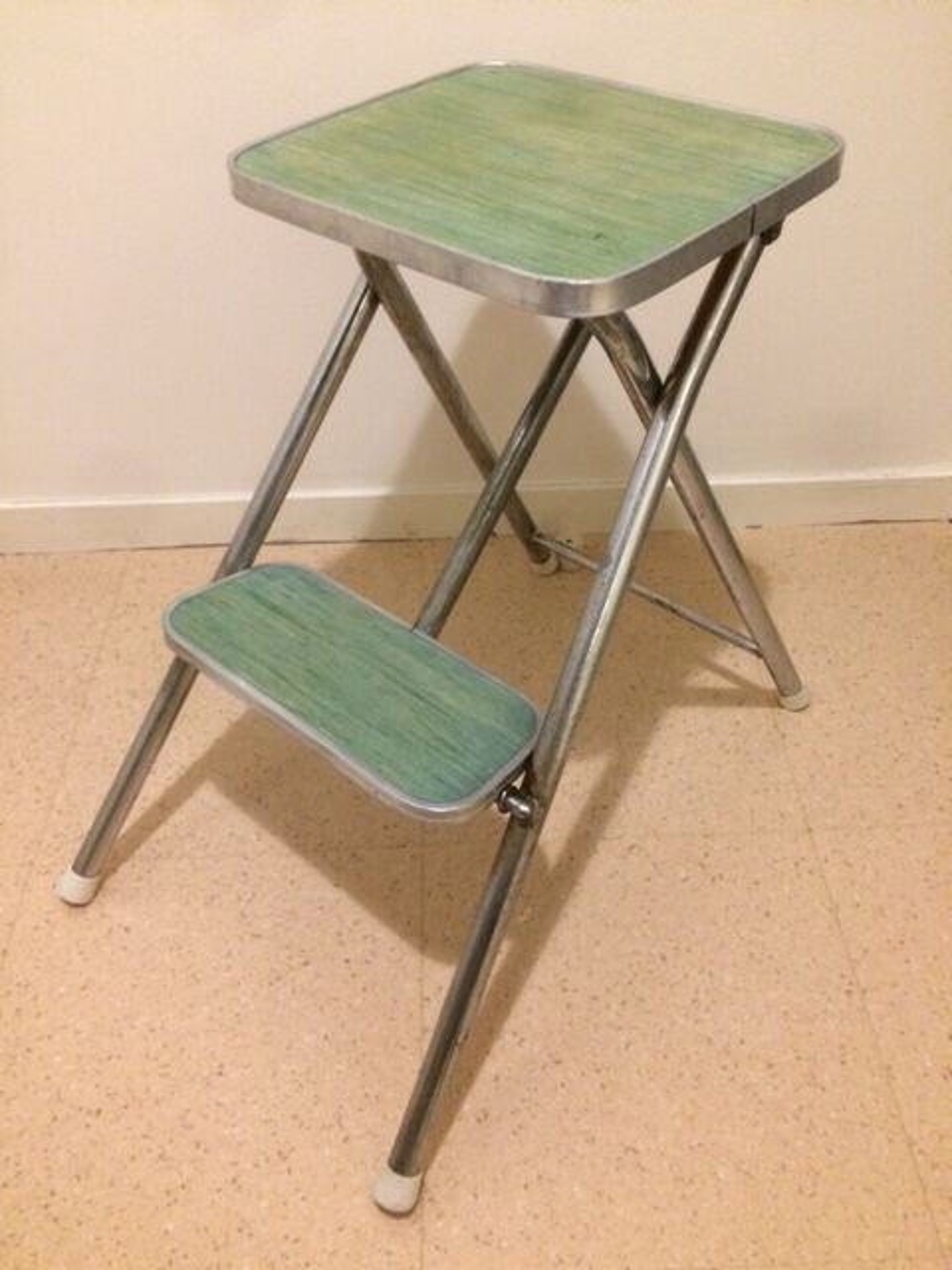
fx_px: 1063
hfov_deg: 48.2
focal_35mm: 29
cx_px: 476
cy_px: 635
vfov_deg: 61.7
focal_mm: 4.15
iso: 320
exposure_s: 1/17
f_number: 2.2
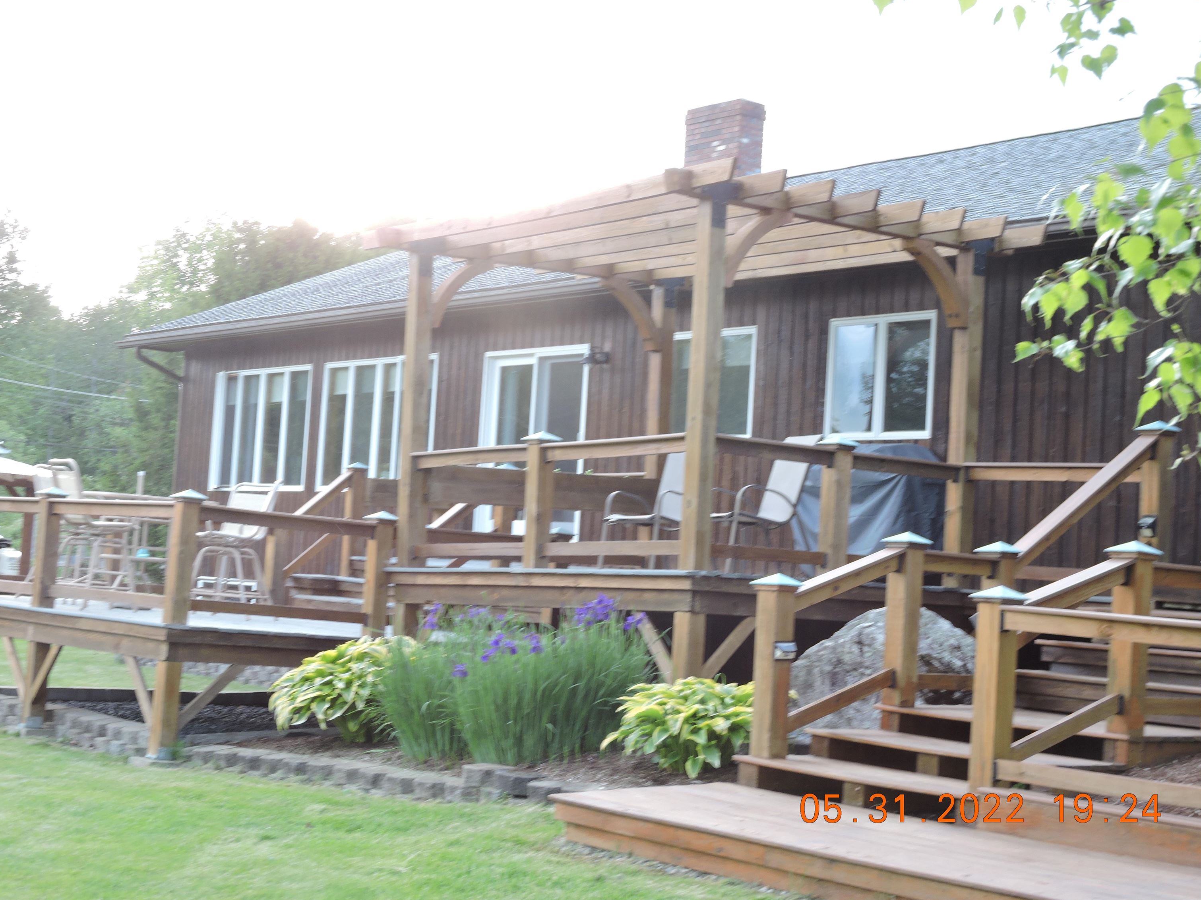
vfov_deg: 24.0
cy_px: 448
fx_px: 2116
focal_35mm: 61
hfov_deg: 31.7
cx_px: 608
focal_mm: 10.7
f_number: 4.2
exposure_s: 1/30
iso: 100
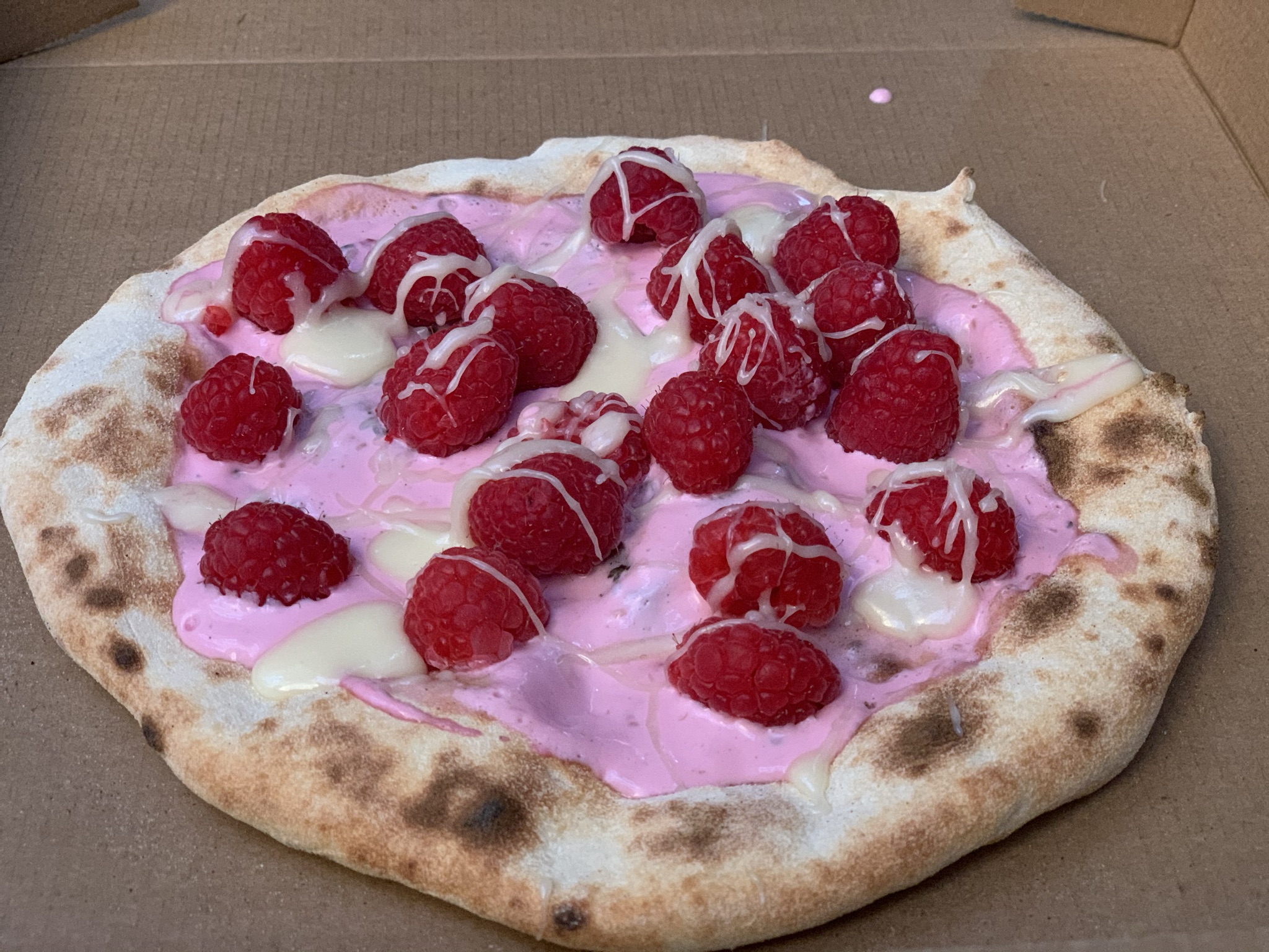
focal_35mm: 52
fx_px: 1906
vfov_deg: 28.0
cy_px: 476
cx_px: 634
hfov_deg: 36.8
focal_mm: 6
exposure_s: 1/50
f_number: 2.4
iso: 320
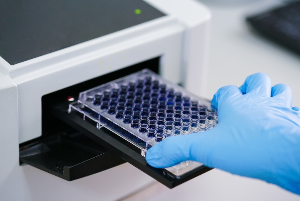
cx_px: 150
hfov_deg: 22.6
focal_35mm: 90
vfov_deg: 15.2
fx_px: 750
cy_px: 100
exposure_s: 1/60
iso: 800
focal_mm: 90
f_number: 4
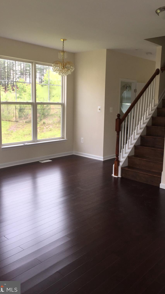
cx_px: 84
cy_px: 148
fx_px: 249
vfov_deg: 61.0
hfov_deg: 36.7
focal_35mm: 32
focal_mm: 4.15
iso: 32
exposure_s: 1/208
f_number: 2.2
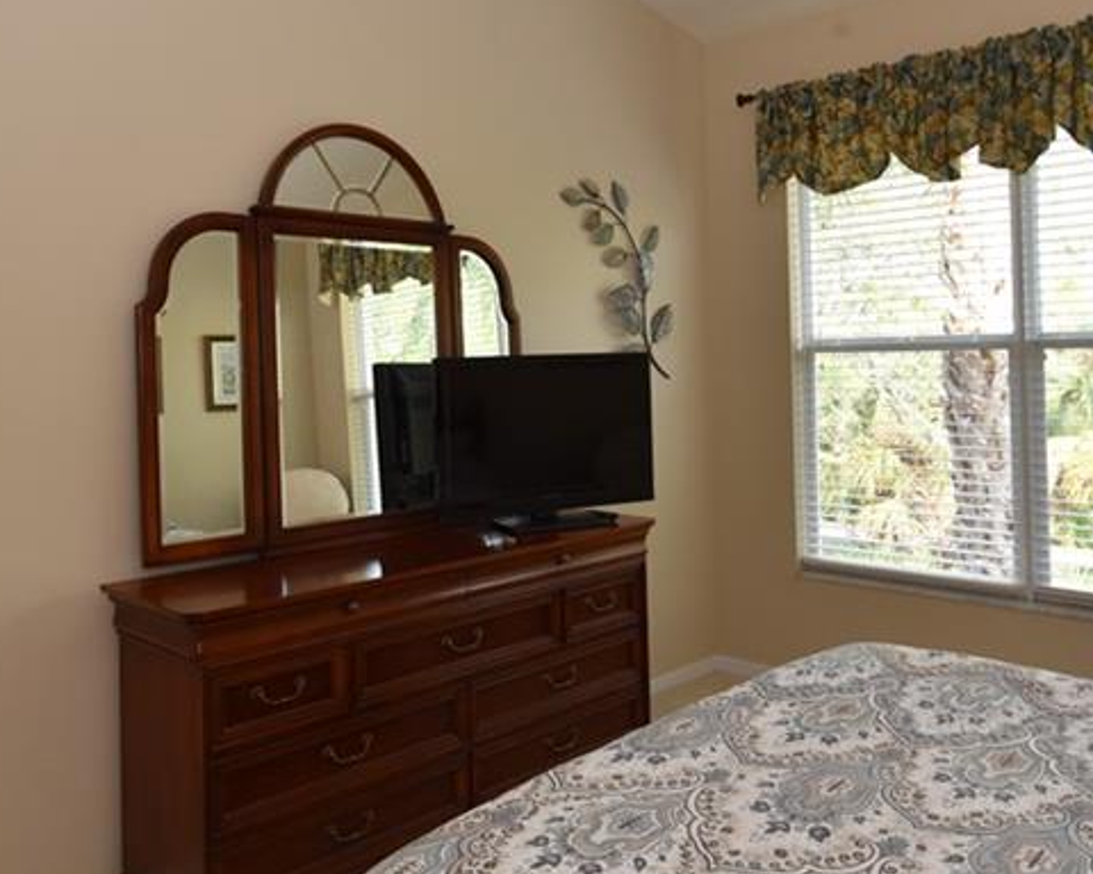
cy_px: 328
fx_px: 970
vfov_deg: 48.1
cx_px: 549
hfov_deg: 58.8
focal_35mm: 30
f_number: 5
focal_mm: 15
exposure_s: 1/100
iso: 800
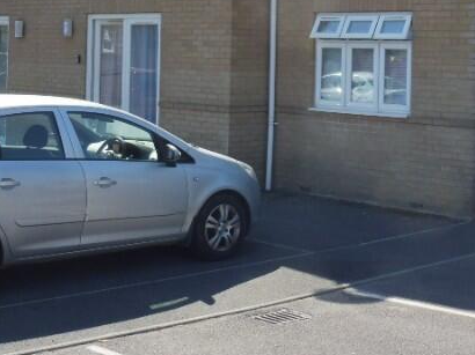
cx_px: 312
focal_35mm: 75
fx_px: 1029
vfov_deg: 19.2
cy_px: 21
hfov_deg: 25.9
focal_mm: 5.4
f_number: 4.5
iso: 100
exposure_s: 1/400
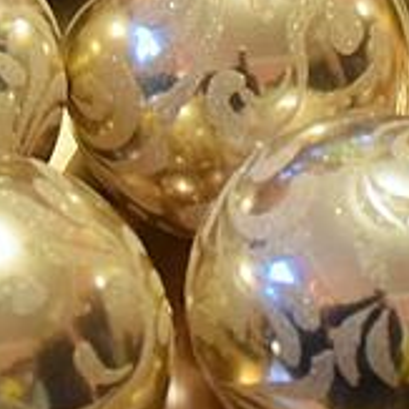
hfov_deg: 7.4
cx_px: 263
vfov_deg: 7.3
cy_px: -206
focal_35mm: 237
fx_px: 3168
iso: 3200
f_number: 4
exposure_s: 1/30
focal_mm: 28
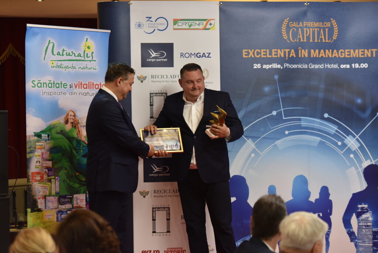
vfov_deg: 12.2
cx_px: 189
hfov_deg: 18.3
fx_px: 1177
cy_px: 126
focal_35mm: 112
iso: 1250
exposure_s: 1/125
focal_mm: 112
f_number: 3.5
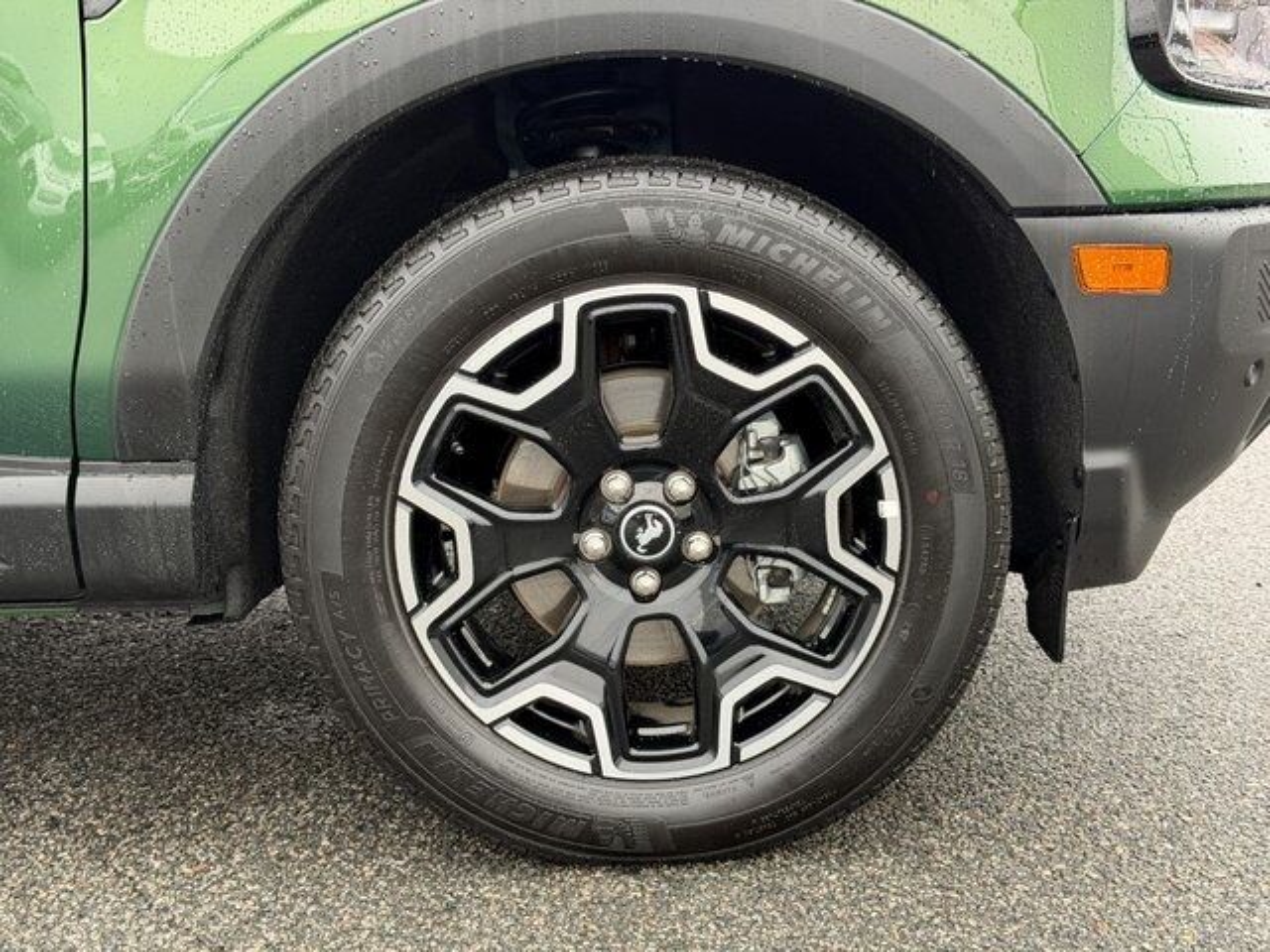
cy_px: 476
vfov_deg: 30.3
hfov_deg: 39.7
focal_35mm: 48
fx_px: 1761
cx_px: 635
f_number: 1.78
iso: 100
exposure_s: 1/60
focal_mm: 6.76
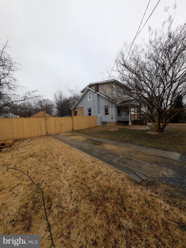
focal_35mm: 12
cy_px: 124
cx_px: 93
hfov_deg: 94.6
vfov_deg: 110.5
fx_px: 86
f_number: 1.7
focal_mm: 2.02
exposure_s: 1/597
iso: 53
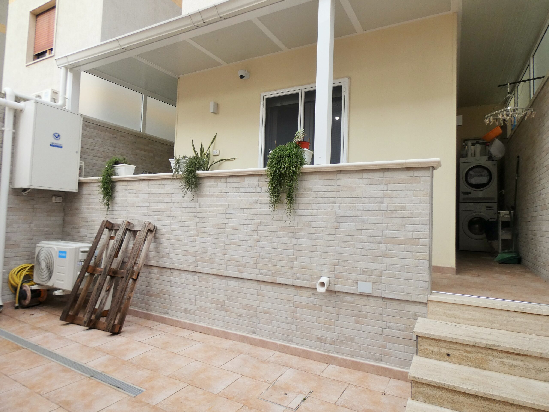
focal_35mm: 20
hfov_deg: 81.7
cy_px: 206
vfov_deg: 66.0
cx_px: 274
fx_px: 317
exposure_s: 1/320
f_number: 2.8
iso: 80
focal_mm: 3.6
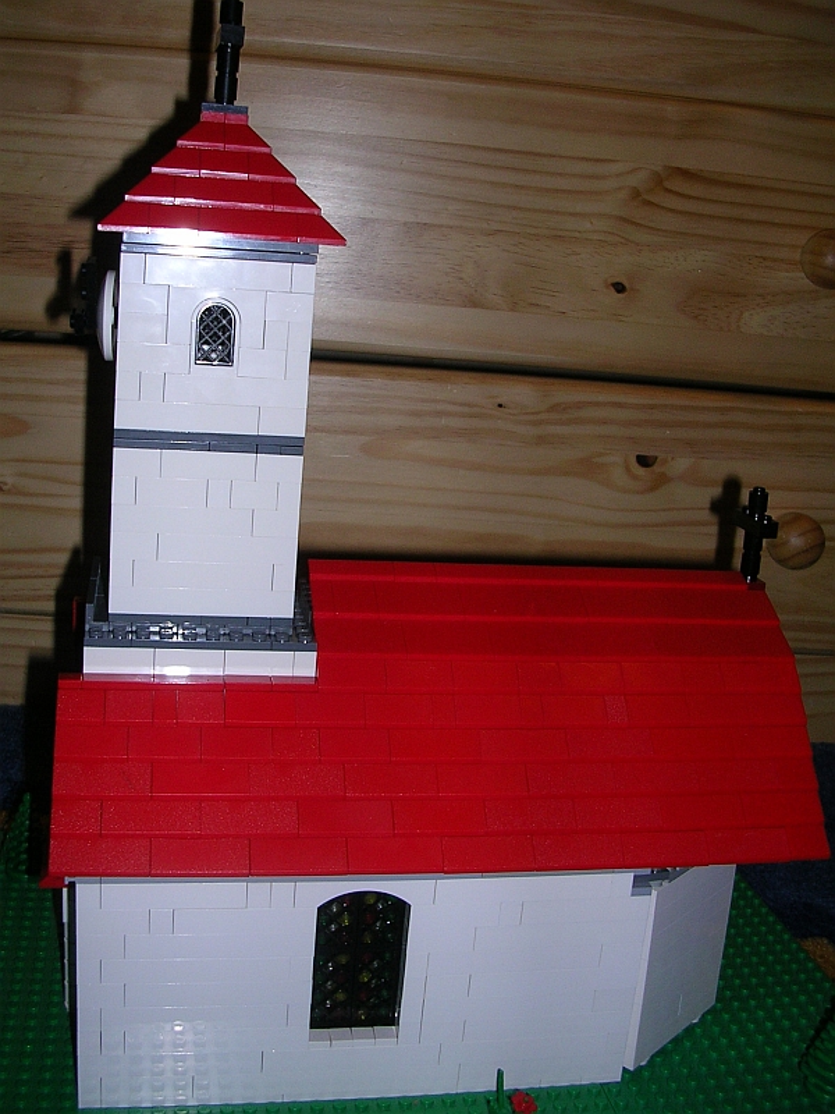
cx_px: 418
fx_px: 1222
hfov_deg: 37.7
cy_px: 557
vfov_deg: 49.0
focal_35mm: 38
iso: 50
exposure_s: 1/60.1
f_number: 2.8
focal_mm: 5.8
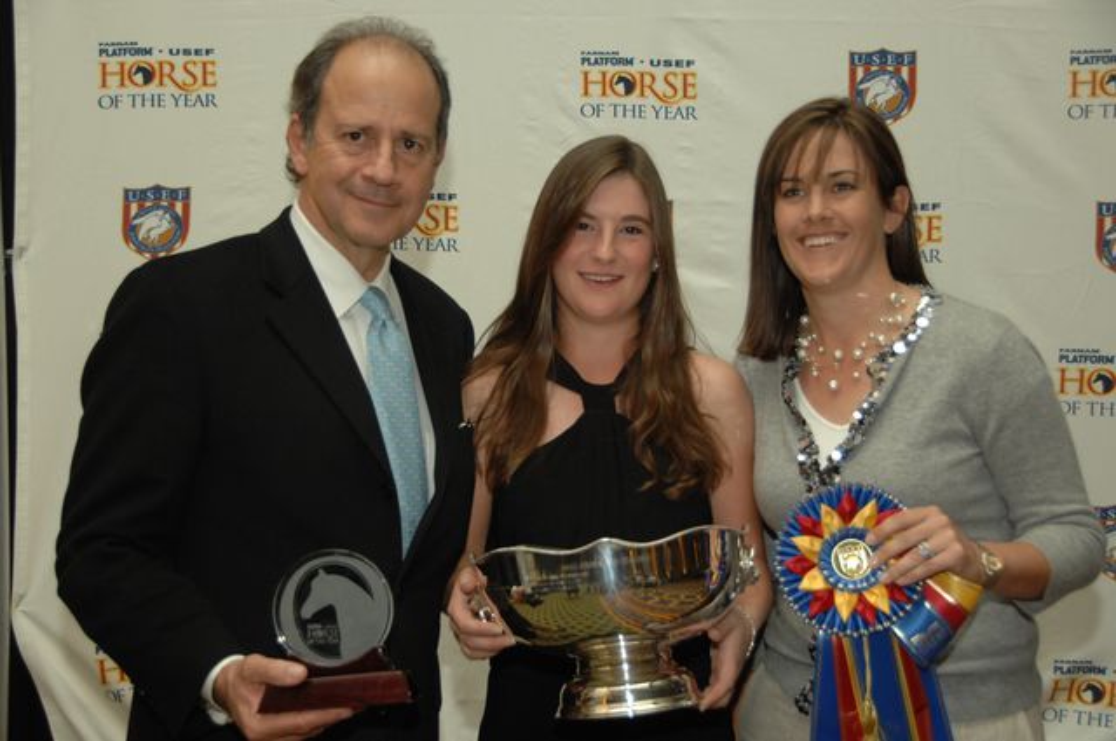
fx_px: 1858
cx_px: 558
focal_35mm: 60
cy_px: 370
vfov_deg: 22.6
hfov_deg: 33.4
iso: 400
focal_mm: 40
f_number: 4.5
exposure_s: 1/125
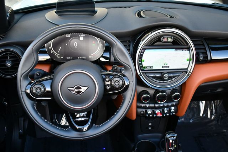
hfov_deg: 48.4
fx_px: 254
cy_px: 76
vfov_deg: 33.5
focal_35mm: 40
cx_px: 114
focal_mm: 20
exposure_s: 1/250
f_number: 3.8
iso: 720
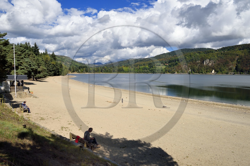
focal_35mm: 27
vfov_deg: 47.9
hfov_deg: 67.4
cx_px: 125
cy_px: 83
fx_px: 187
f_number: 16
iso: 200
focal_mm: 27
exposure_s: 1/250
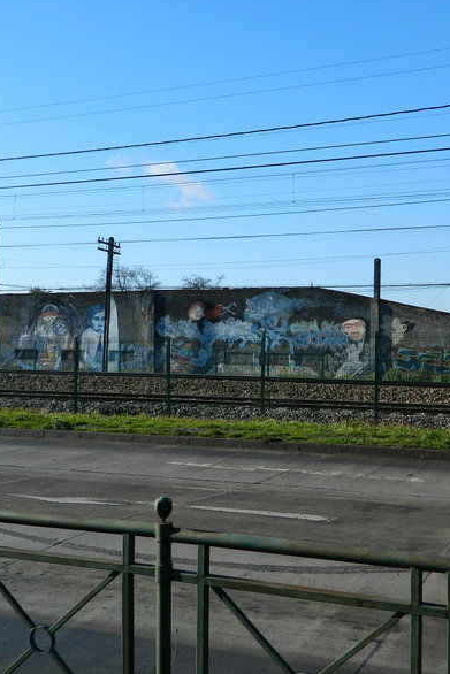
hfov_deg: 30.5
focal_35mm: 44
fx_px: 824
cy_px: 339
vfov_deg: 44.5
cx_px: 252
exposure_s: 1/800
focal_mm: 5.6
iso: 80
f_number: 3.2
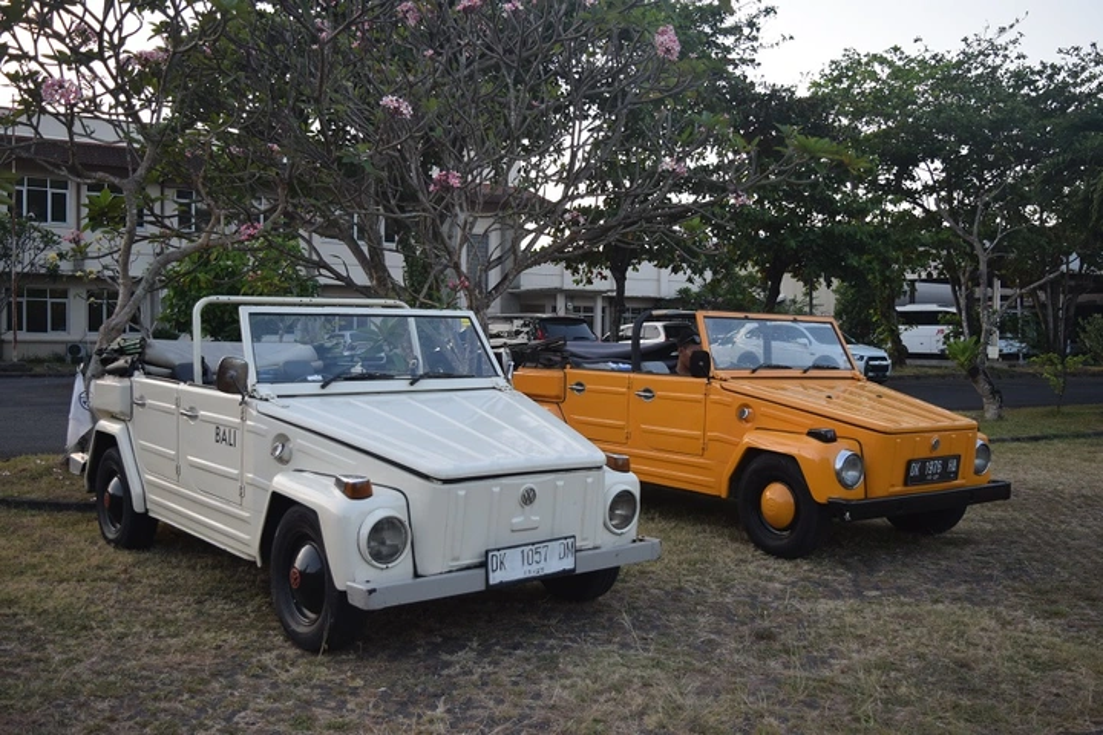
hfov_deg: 53.1
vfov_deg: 36.9
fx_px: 1103
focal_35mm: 36
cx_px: 552
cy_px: 368
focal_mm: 24
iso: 800
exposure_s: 1/640
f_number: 4
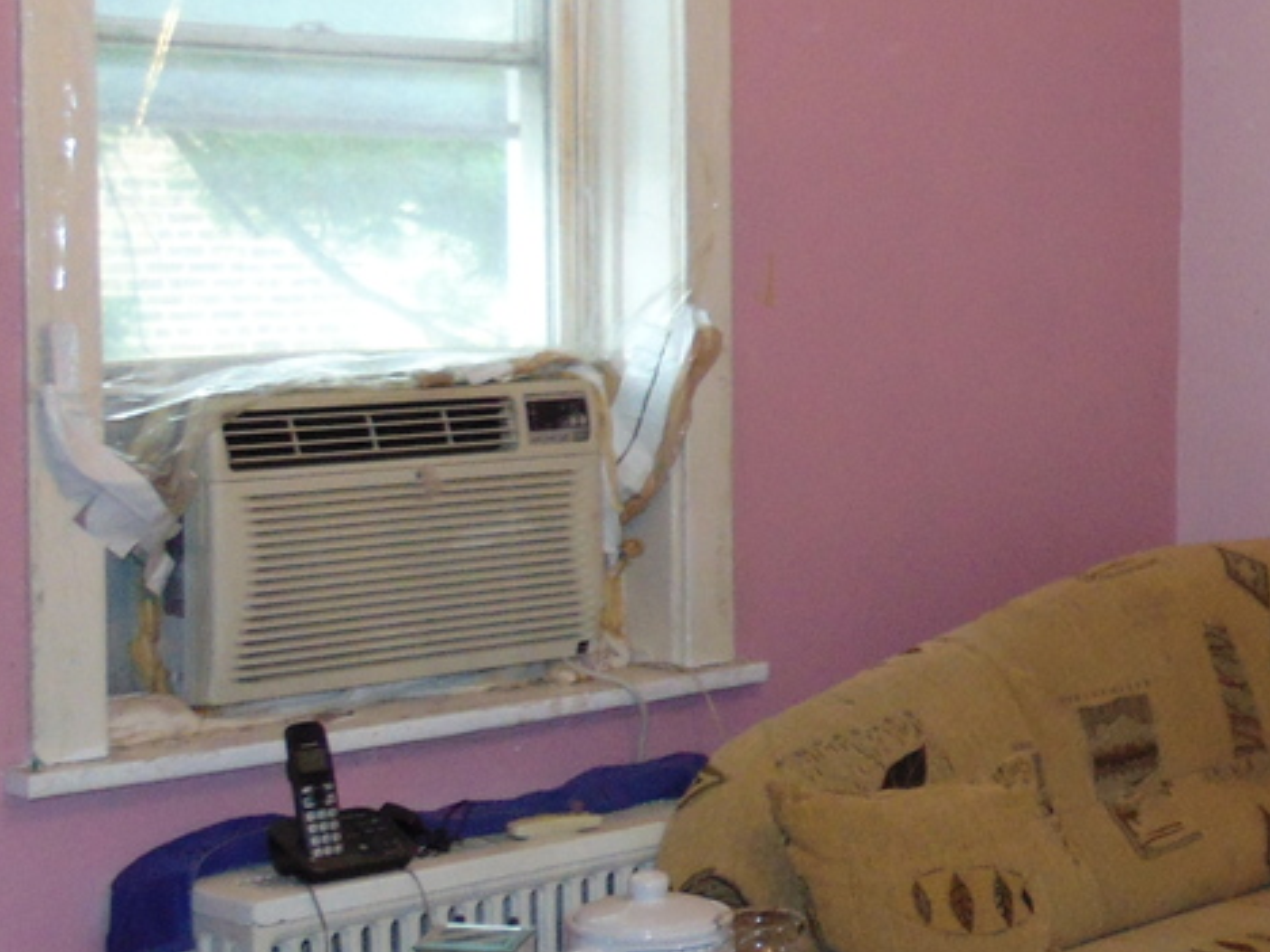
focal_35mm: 77
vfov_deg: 19.1
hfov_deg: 23.9
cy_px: 420
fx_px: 2825
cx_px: 1343
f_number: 3
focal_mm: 4.5
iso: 200
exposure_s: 1/30
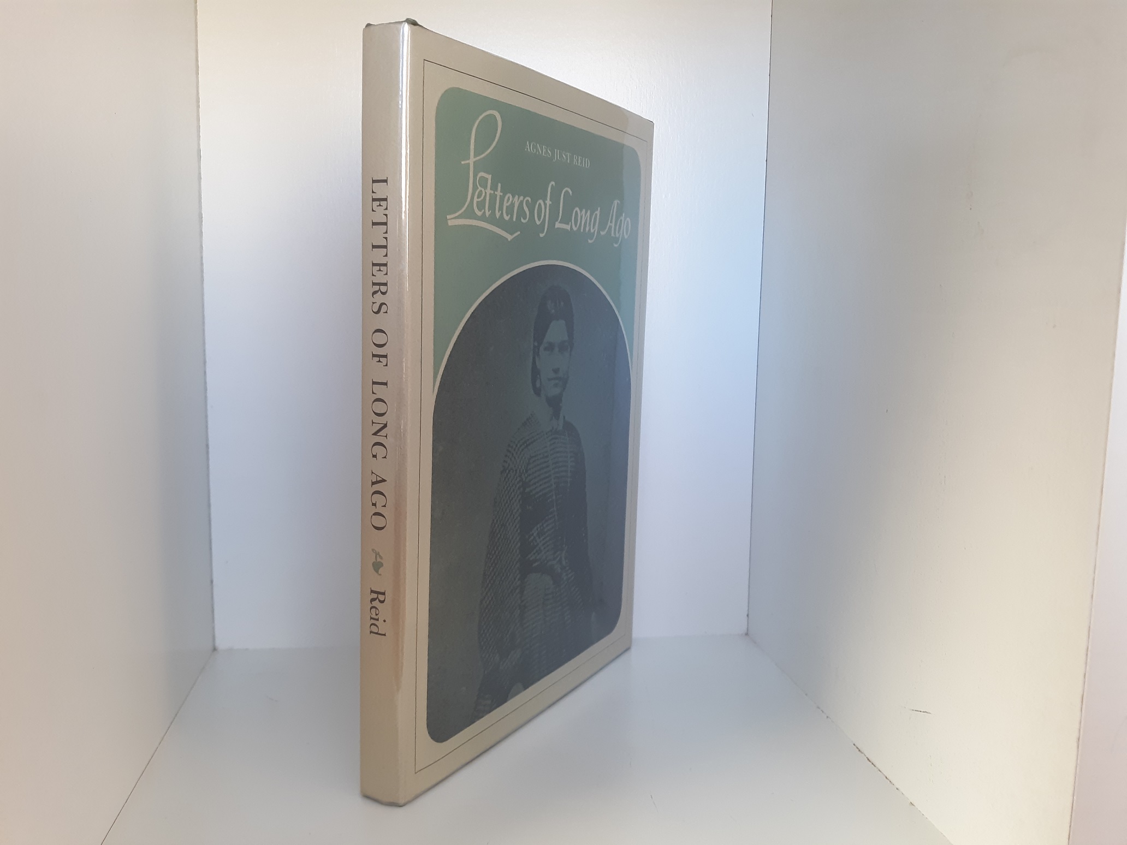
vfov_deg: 49.7
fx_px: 912
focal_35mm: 28
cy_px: 422
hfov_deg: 63.4
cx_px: 564
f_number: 1.7
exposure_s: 1/40
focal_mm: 3.7
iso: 100
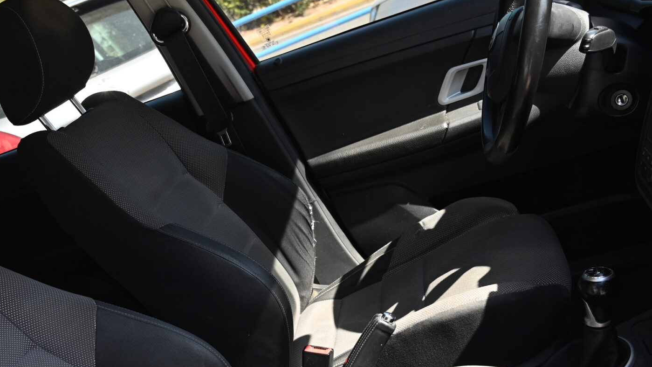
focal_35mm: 46
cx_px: 224
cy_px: 300
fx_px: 795
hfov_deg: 44.0
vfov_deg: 25.5
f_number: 4.5
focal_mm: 24
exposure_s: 1/250
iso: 200
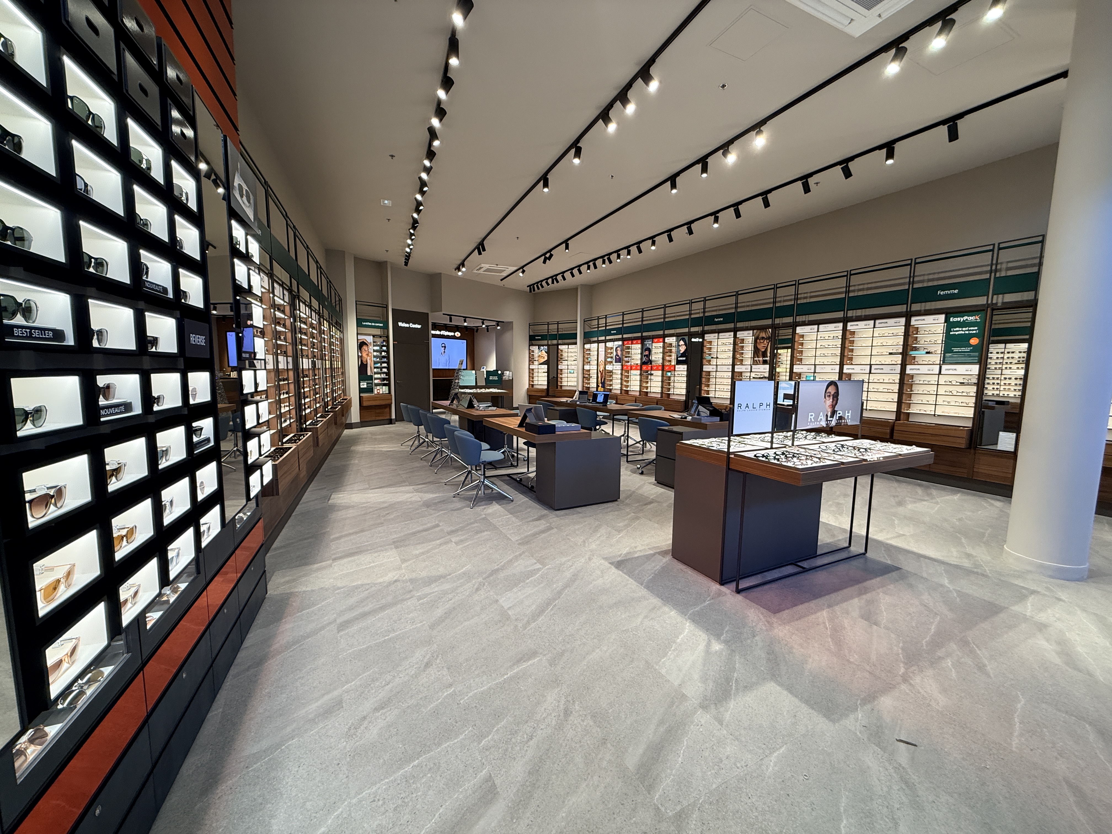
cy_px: 417
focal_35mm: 14
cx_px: 556
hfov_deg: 102.1
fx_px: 450
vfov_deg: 85.7
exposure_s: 1/100
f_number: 2.2
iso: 125
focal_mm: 2.22
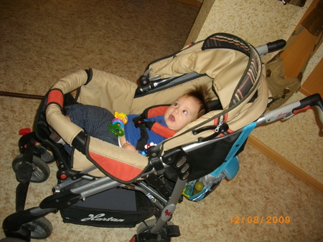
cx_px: 162
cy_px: 121
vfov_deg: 38.7
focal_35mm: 37
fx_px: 345
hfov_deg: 50.1
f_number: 2.8
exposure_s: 1/50
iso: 200
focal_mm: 6.2
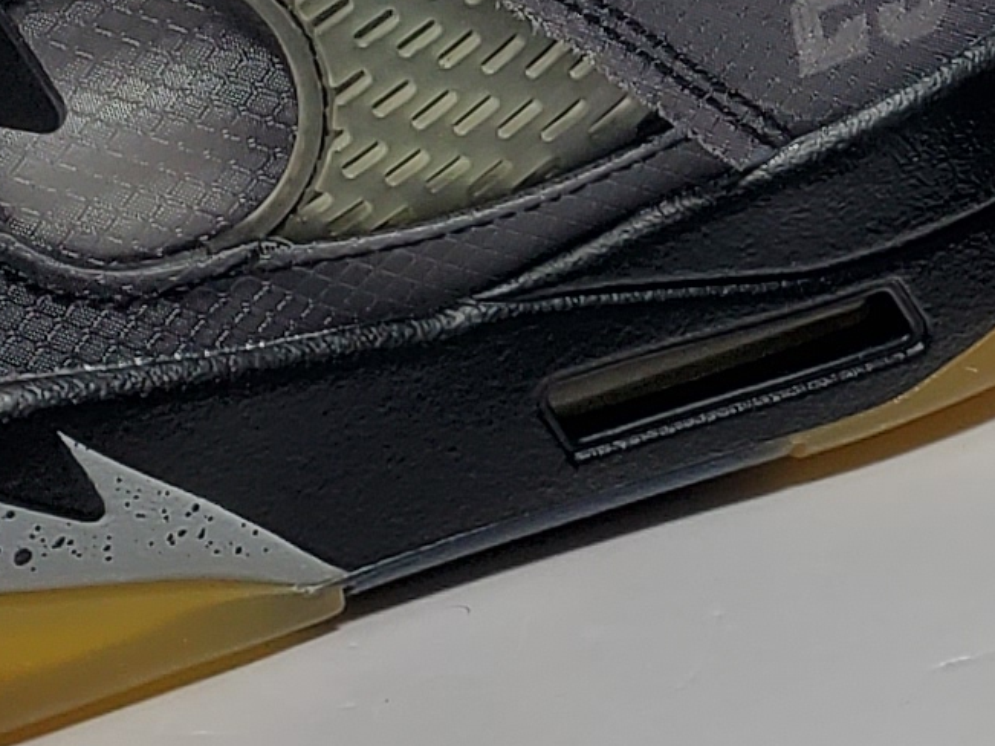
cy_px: 2
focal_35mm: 161
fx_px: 4627
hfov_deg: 12.0
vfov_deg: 9.2
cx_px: 1203
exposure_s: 1/813
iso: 50
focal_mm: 4.3
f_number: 1.5
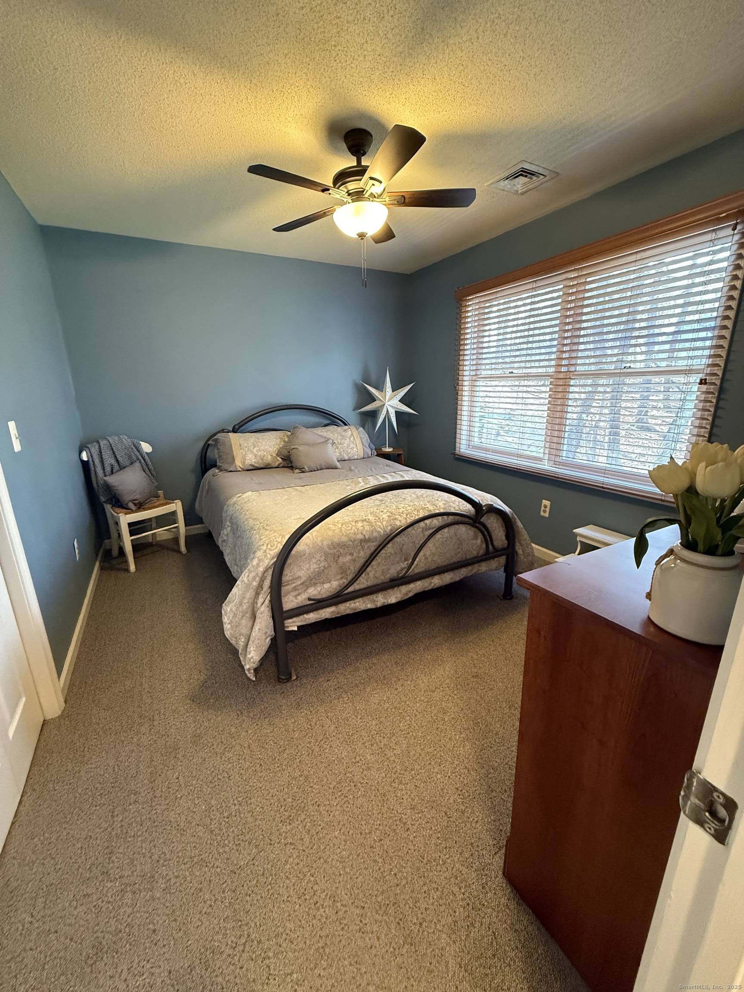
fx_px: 401
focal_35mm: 14
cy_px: 496
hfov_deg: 85.7
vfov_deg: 102.1
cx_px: 372
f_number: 2.2
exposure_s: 1/60
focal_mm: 2.22
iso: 640
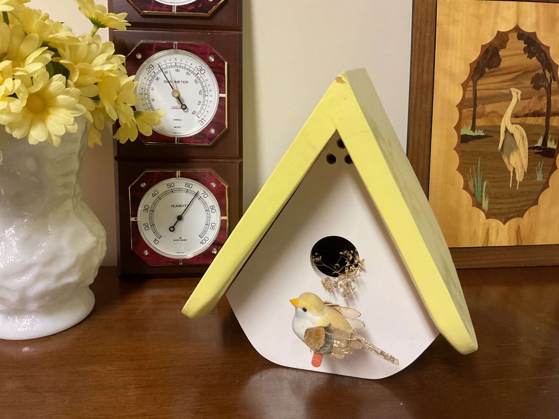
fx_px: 468
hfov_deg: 61.7
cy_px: 210
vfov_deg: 48.2
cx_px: 280
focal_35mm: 29
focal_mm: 3
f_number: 1.8
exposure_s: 1/60
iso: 250
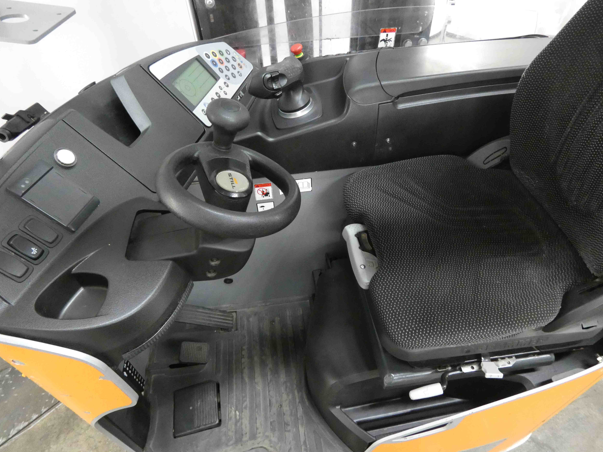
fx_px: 366
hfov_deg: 79.0
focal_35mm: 21
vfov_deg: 63.4
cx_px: 309
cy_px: 225
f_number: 2.8
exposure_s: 1/60
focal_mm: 3.6
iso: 1000
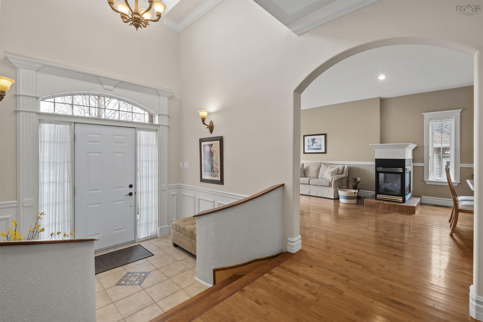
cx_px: 242
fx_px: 201
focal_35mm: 15
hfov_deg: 100.4
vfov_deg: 77.3
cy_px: 161
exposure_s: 1/4
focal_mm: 10
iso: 500
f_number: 10
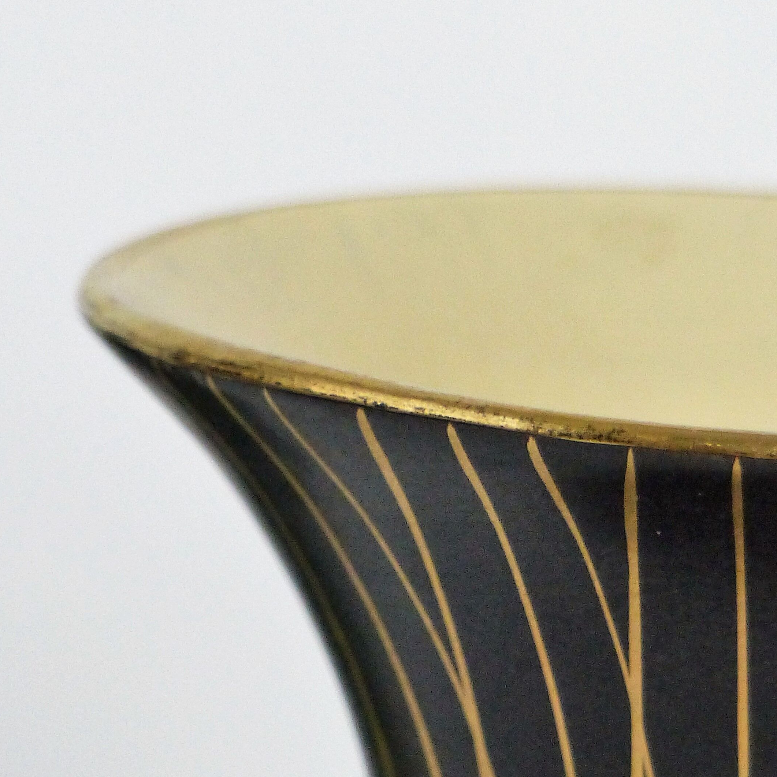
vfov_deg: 2.7
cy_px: 673
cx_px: 534
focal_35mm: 658
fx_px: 16710
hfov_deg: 2.7
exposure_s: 1/60
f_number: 2.8
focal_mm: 64.6
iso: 400
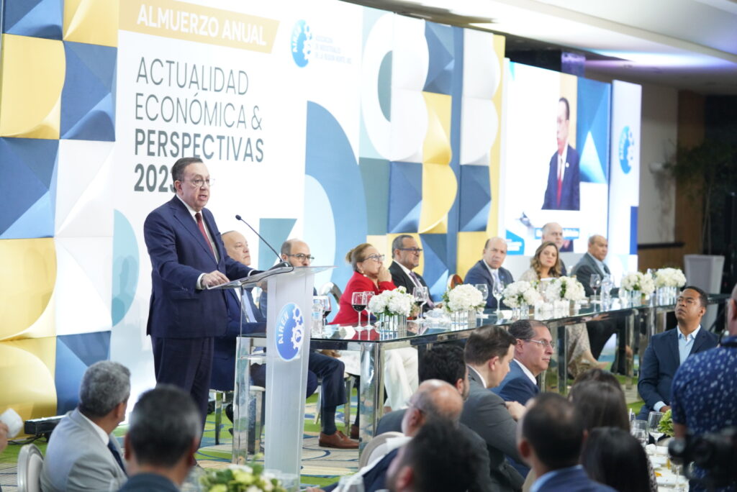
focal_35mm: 95
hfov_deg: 21.4
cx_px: 368
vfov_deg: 14.4
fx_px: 1946
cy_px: 246
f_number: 3.2
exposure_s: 1/100
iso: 3200
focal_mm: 95
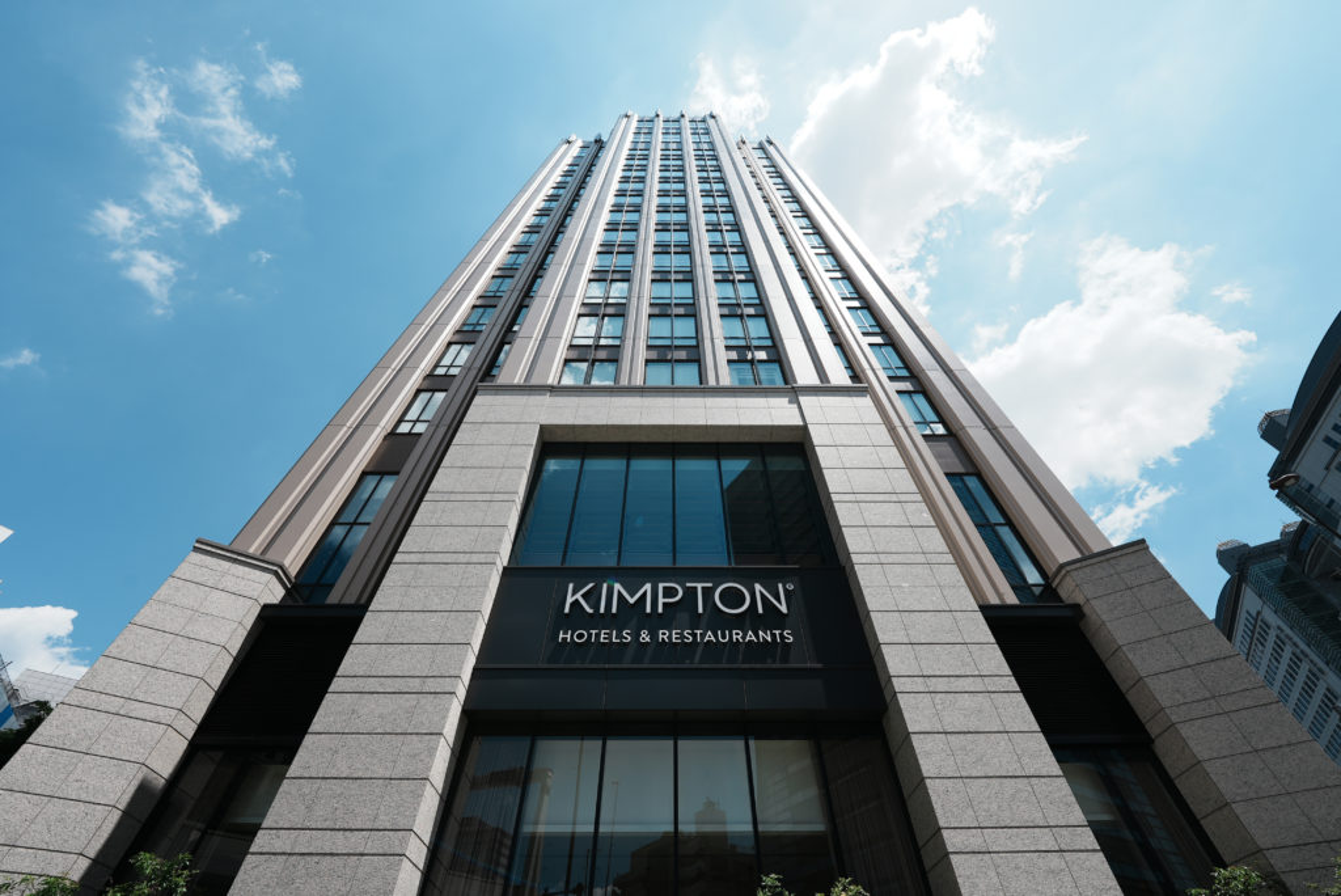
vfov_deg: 81.3
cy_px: 448
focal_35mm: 14
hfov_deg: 104.2
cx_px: 670
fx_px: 522
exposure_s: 1/320
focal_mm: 14
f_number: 8
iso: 80
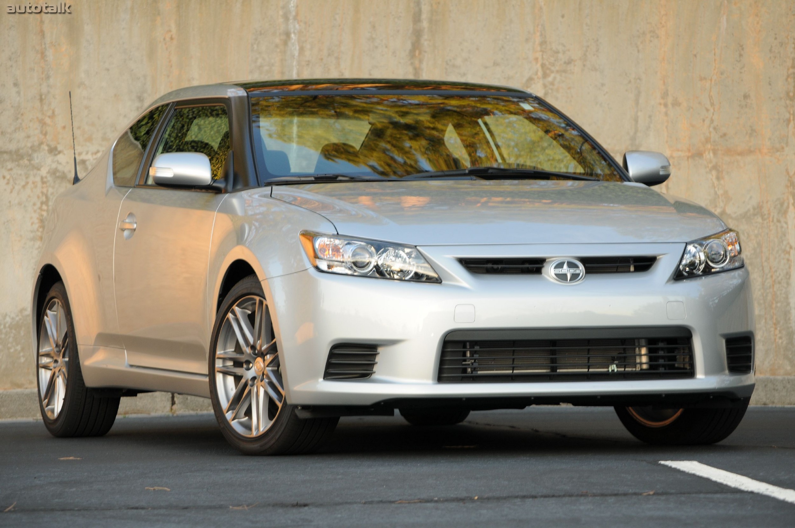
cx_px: 398
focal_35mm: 174
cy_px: 264
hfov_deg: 11.8
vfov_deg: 7.9
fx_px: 3838
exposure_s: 1/60
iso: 250
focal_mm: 116
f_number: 8
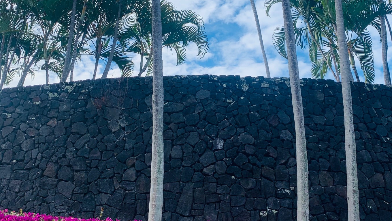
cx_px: 195
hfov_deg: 48.4
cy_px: 48
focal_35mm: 42
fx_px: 437
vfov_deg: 27.8
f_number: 1.8
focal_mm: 4.25
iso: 25
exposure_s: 1/2114
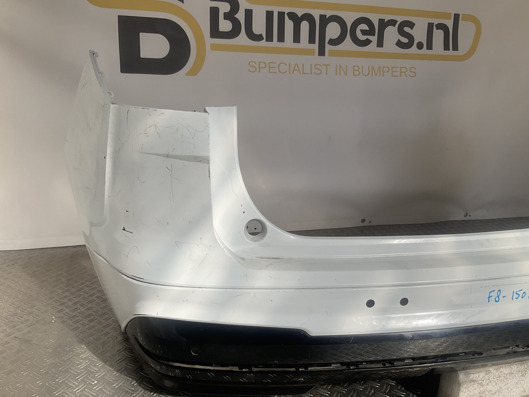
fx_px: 443
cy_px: 198
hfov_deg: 61.7
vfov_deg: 48.2
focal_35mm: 29
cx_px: 264
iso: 16
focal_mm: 3
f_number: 1.8
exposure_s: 1/1577
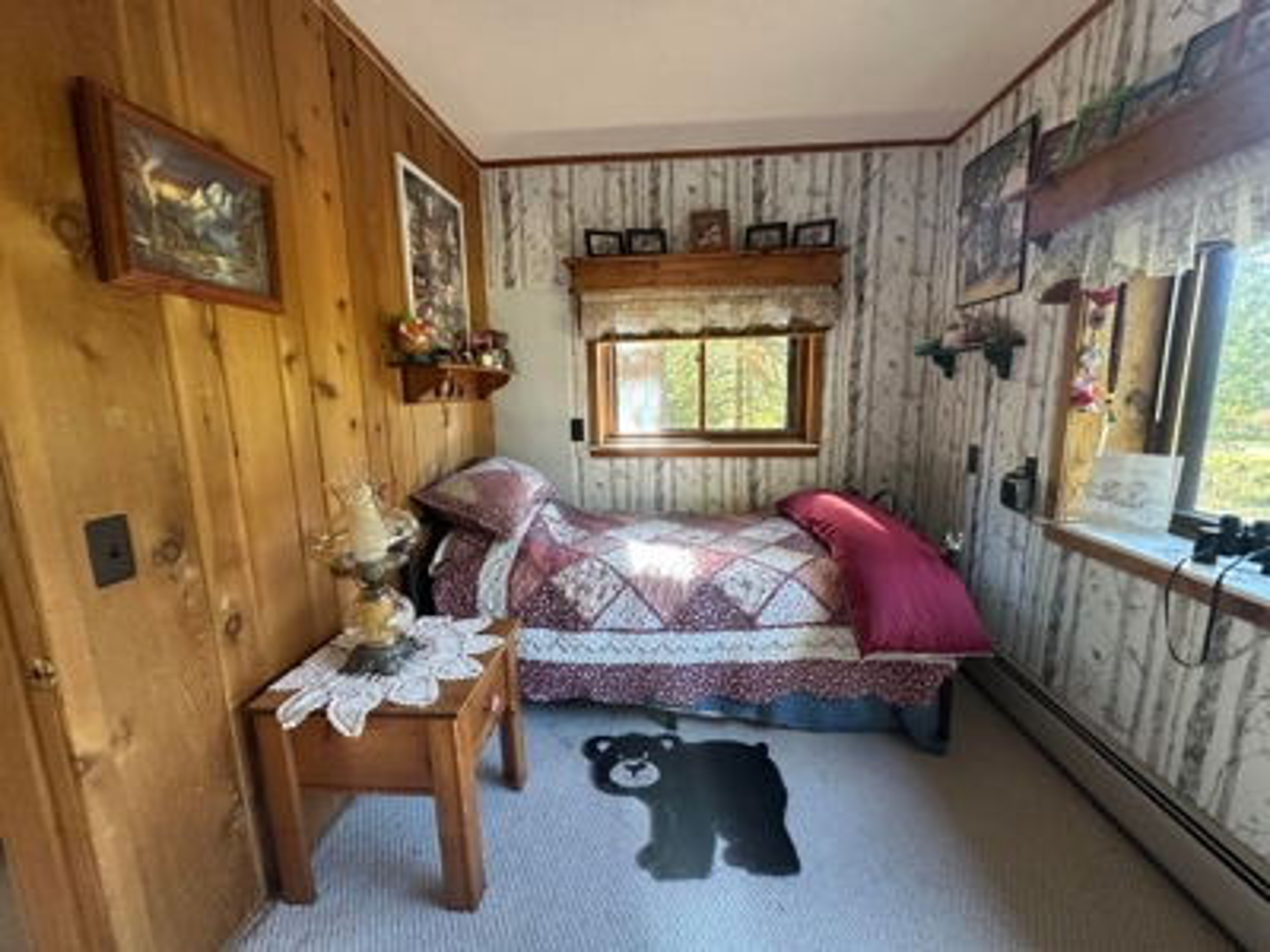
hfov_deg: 102.1
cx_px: 635
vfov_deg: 85.7
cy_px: 476
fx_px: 514
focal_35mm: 14
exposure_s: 1/90
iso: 320
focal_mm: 2.22
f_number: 2.2
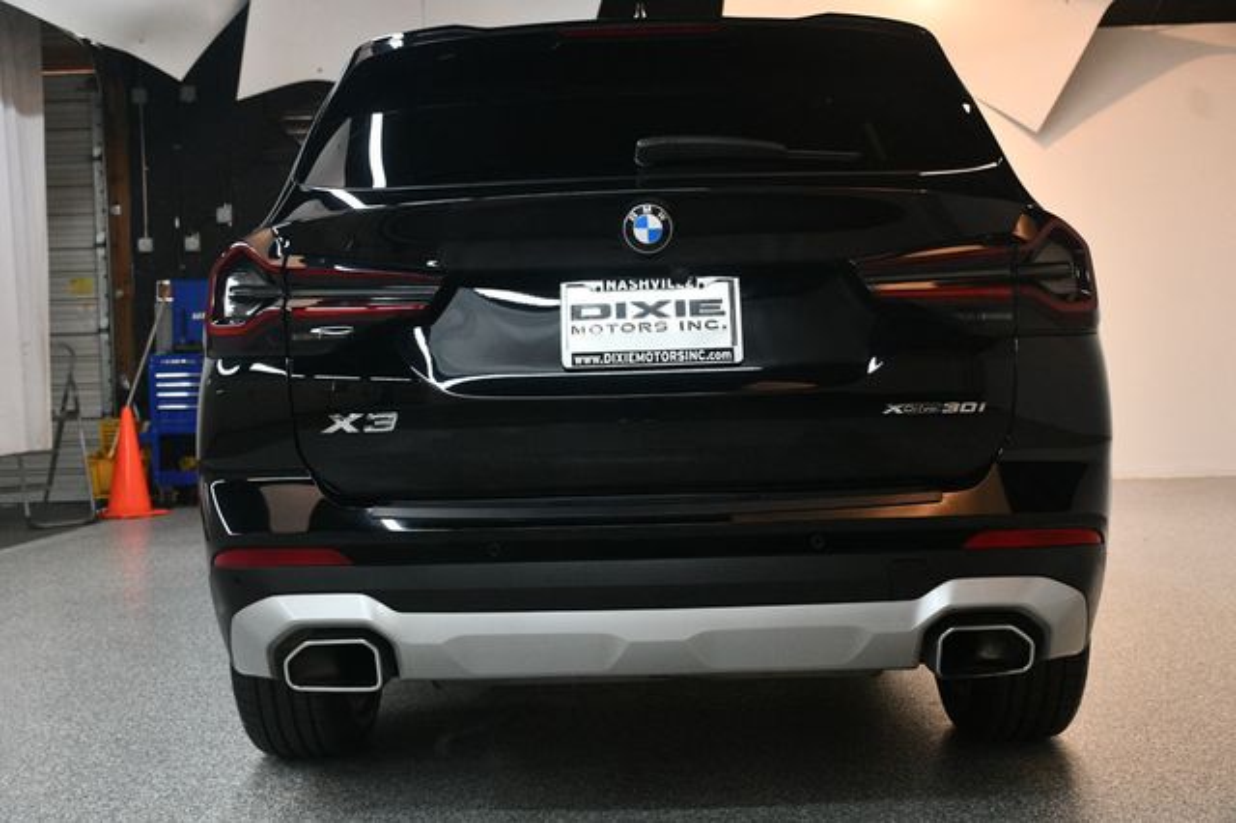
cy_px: 412
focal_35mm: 40
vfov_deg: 33.4
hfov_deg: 48.5
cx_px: 618
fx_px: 1373
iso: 1800
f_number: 4
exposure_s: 1/125
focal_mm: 27
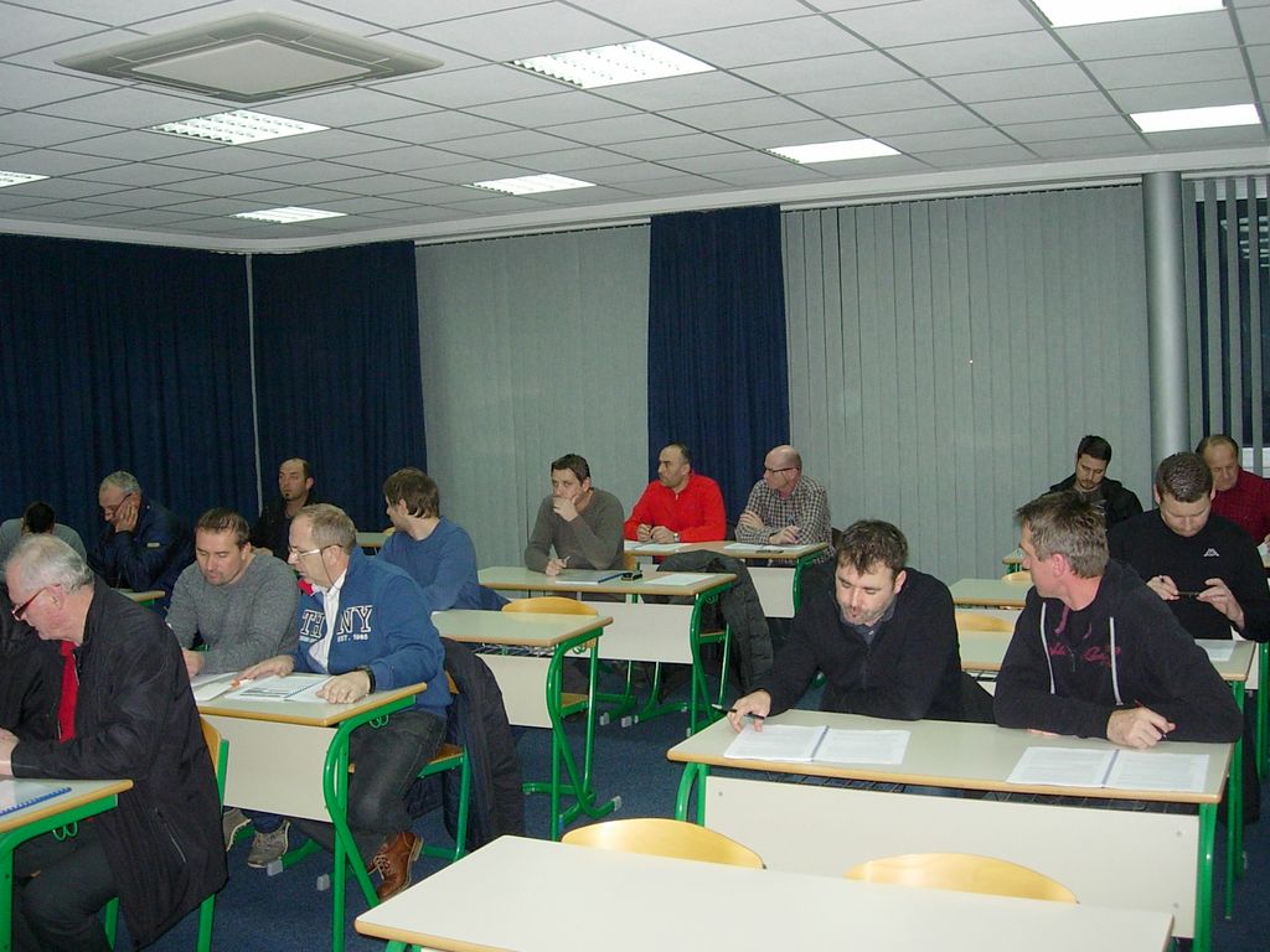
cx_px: 635
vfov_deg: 37.7
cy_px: 476
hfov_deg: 49.0
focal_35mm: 38
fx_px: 1394
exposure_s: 1/161
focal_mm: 7.8
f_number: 2.8
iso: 200
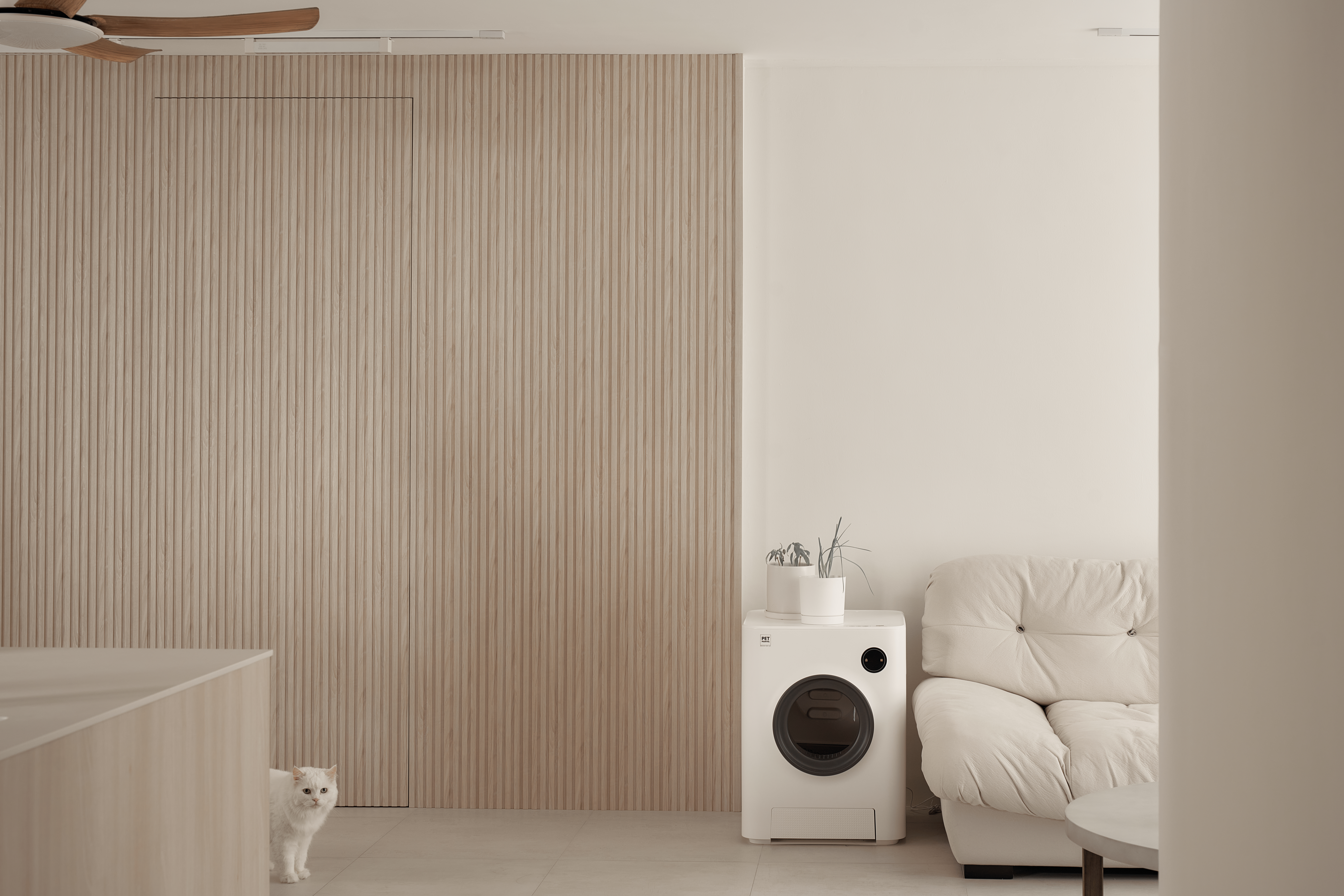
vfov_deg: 27.0
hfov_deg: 39.6
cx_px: 672
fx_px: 1867
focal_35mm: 50
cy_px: 448
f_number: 8
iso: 100
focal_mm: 50
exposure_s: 1/5
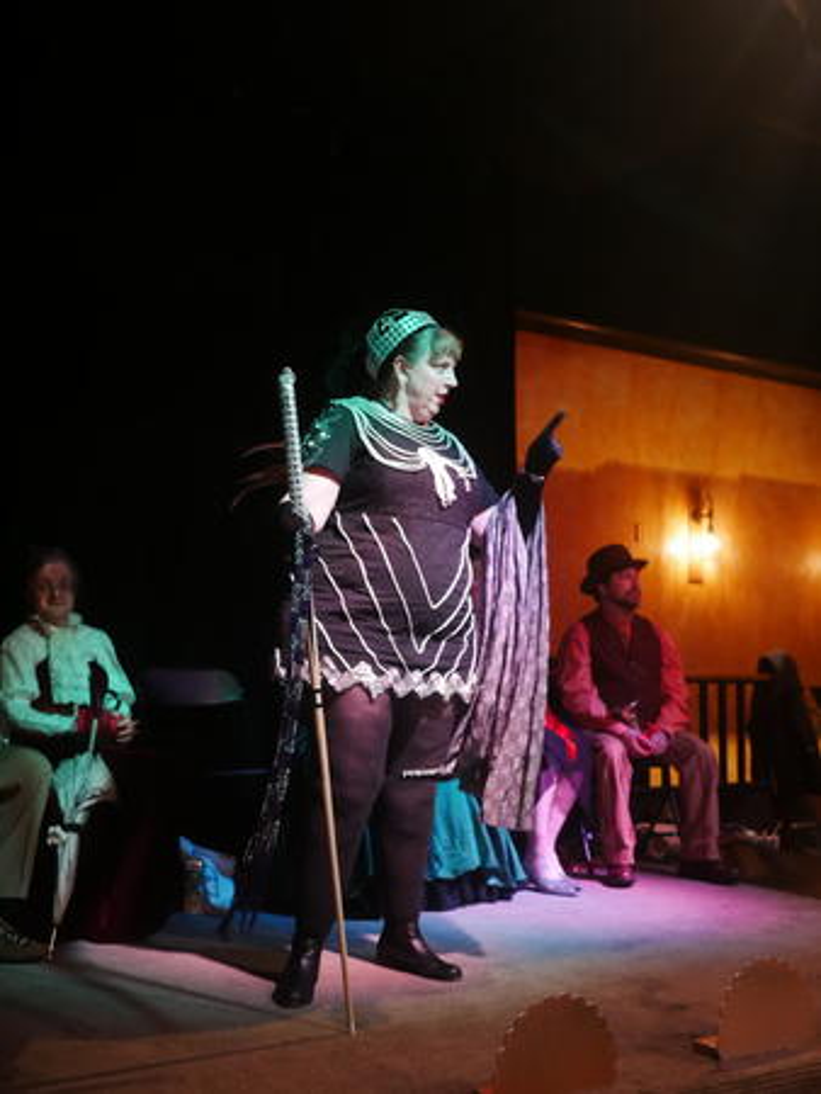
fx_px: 1264
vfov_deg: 46.8
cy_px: 547
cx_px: 410
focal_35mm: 40
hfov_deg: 36.0
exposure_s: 1/60
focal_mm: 20
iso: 2500
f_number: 2
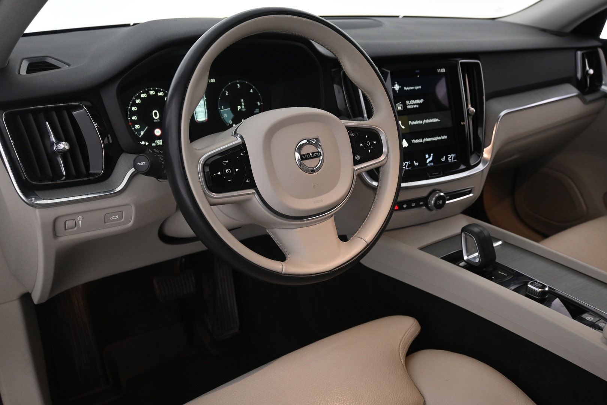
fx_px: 544
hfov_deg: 58.3
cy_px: 202
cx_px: 304
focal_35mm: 32
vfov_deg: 40.8
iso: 1000
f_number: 4
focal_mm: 21.5
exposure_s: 1/30
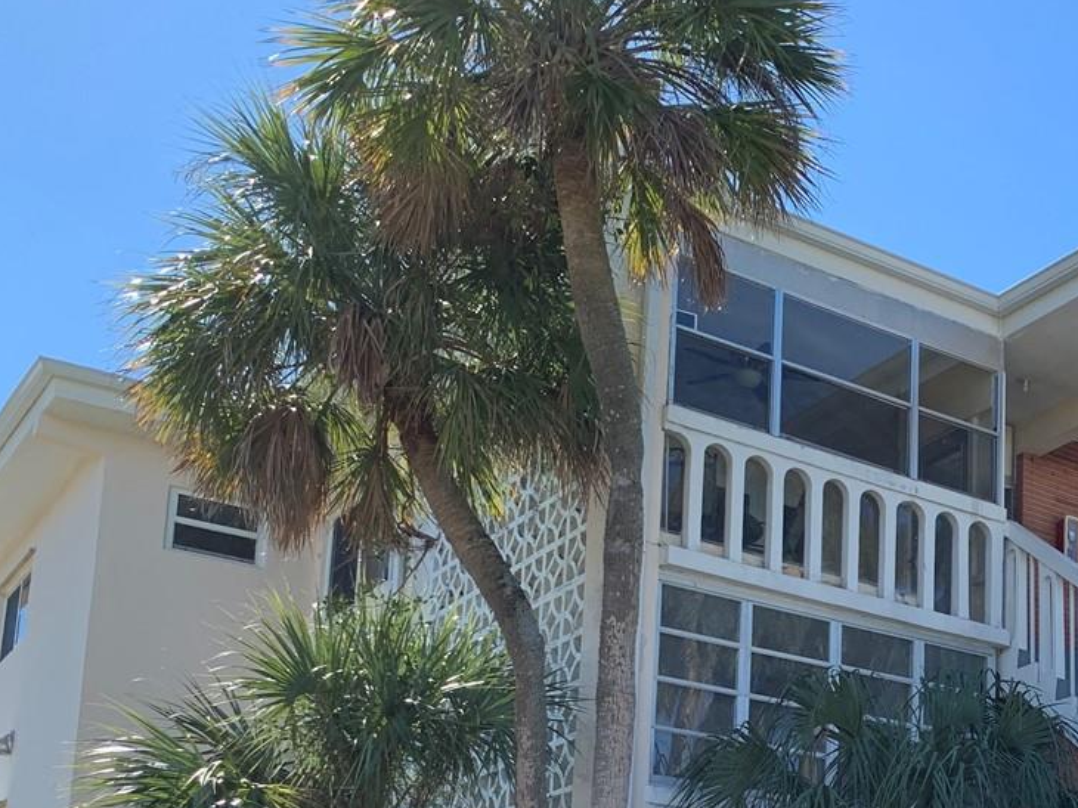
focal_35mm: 57
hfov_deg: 31.2
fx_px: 1774
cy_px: 835
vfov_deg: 24.3
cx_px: 1082
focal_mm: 4.25
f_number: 1.8
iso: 25
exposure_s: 1/1032
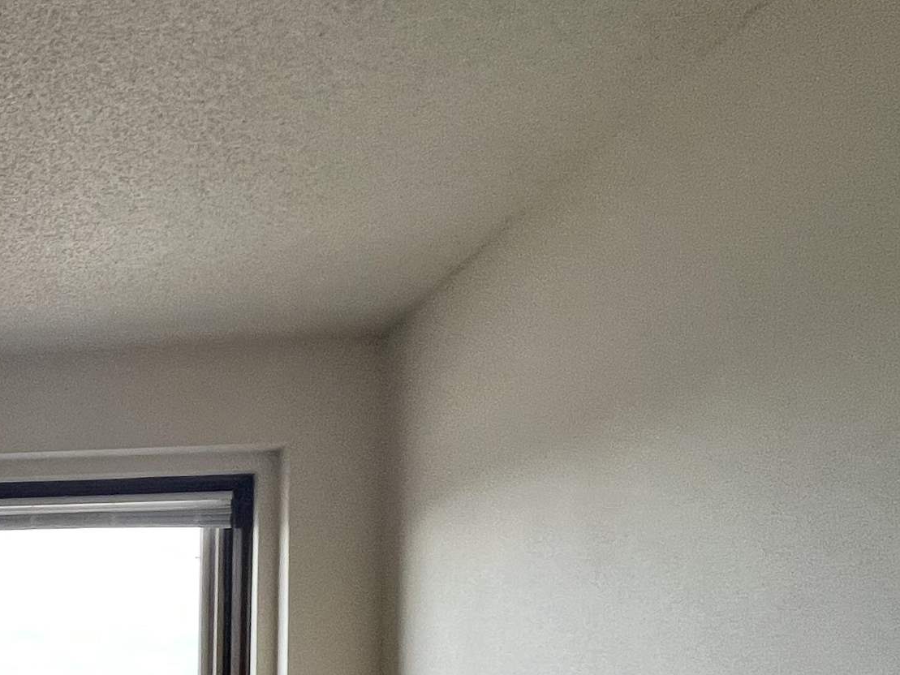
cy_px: 747
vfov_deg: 34.2
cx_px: -268
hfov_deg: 35.3
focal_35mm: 36
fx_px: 936
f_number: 1.8
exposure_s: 1/99
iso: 64
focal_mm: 1.57
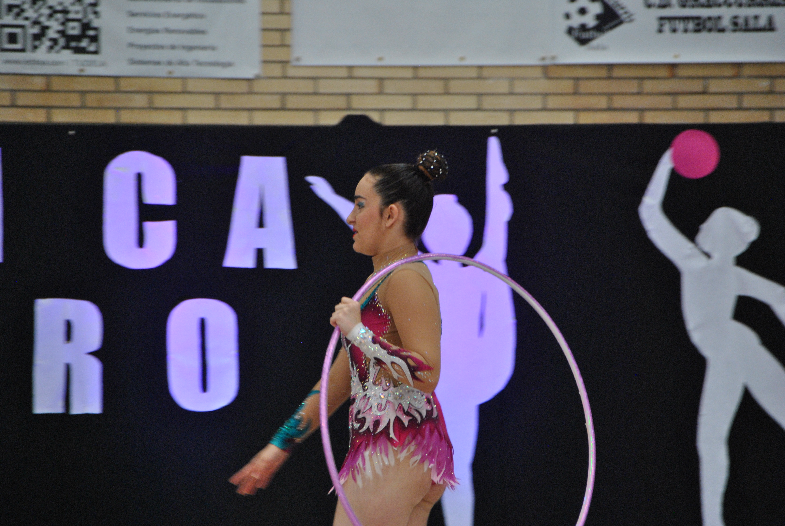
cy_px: 263
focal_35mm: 300
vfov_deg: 4.6
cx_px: 392
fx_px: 6549
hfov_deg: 6.9
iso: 800
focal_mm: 200
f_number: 6.3
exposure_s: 1/100
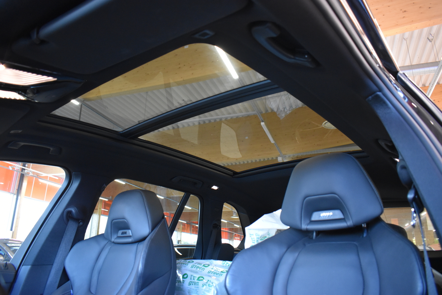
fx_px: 331
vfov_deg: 47.9
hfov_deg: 67.4
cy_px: 148
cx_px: 221
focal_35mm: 27
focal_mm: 18
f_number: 3.5
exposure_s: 1/60
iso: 2200
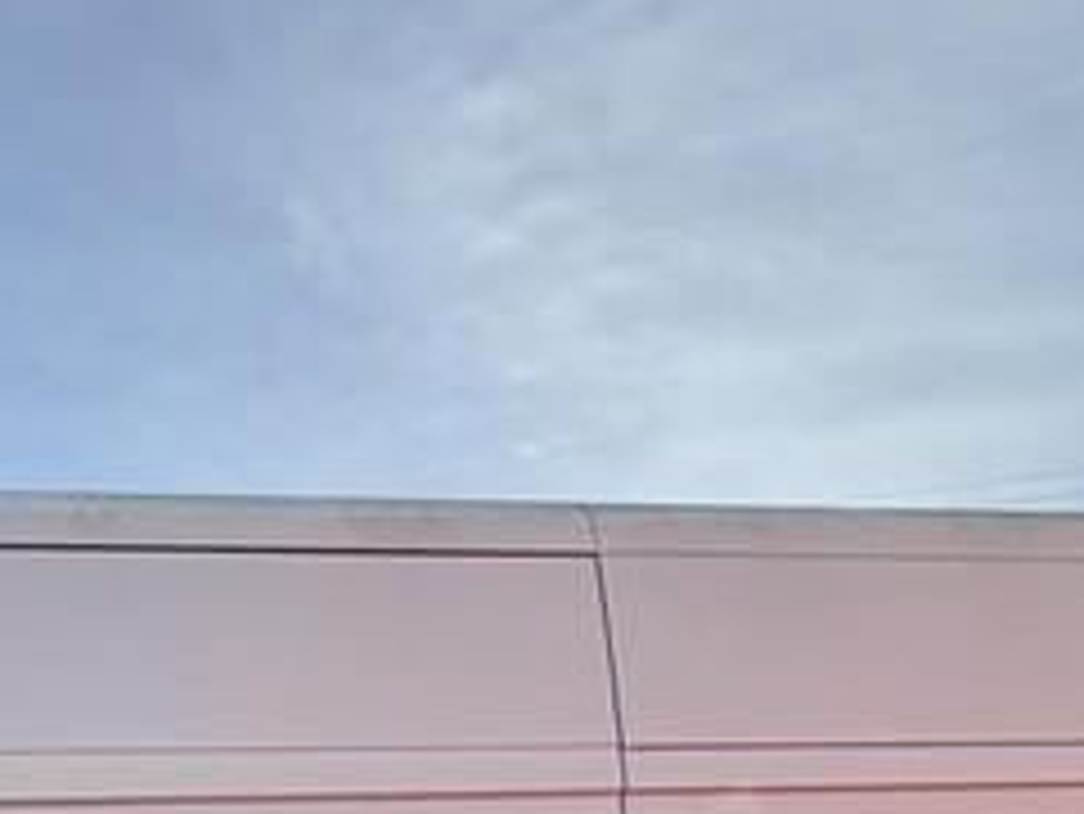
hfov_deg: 33.2
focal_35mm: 52
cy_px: 1250
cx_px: -40
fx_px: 1629
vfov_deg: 22.5
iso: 50
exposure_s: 1/858
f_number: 2.2
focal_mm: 2.22
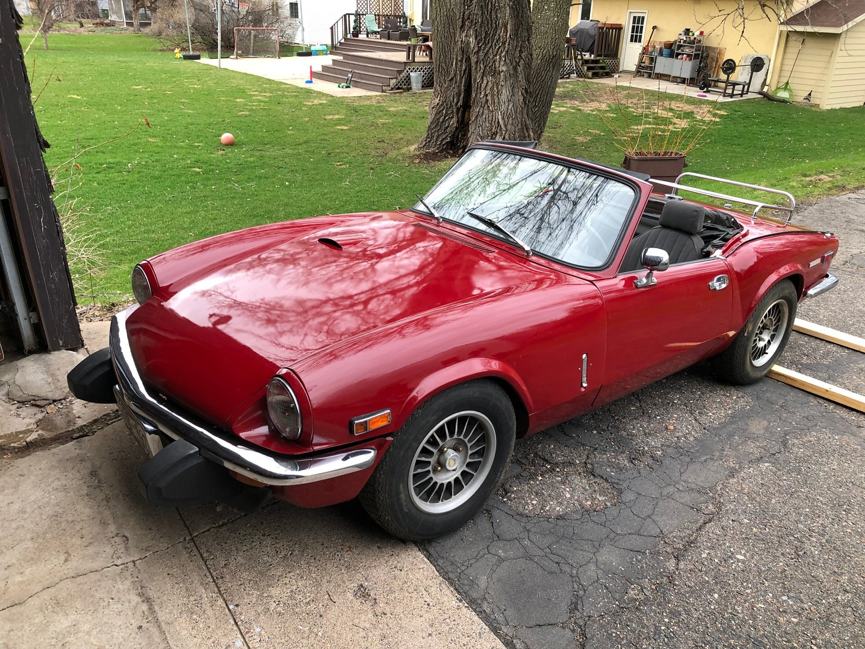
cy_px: 324
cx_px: 432
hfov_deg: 63.4
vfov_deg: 49.8
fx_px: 700
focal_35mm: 28
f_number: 1.8
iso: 25
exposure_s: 1/40
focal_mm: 3.99
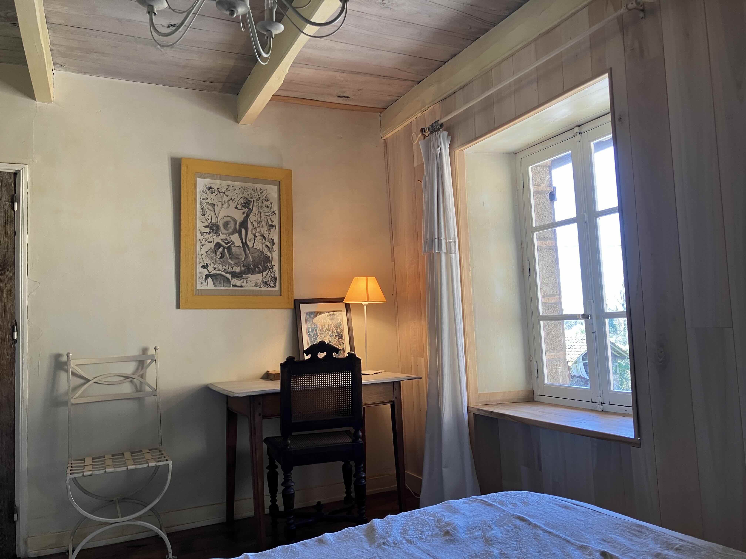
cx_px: 373
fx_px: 603
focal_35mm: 28
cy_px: 280
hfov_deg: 63.4
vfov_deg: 49.7
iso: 50
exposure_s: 1/50
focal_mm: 3.99
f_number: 1.8
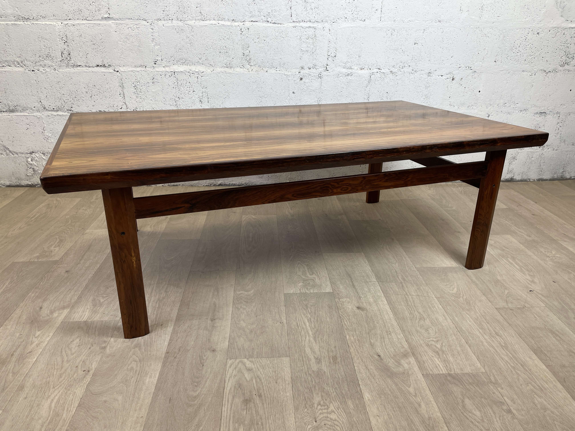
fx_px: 432
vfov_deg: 53.1
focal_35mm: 26
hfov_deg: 67.3
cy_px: 216
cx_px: 288
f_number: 1.6
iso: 40
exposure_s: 1/100
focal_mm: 4.2
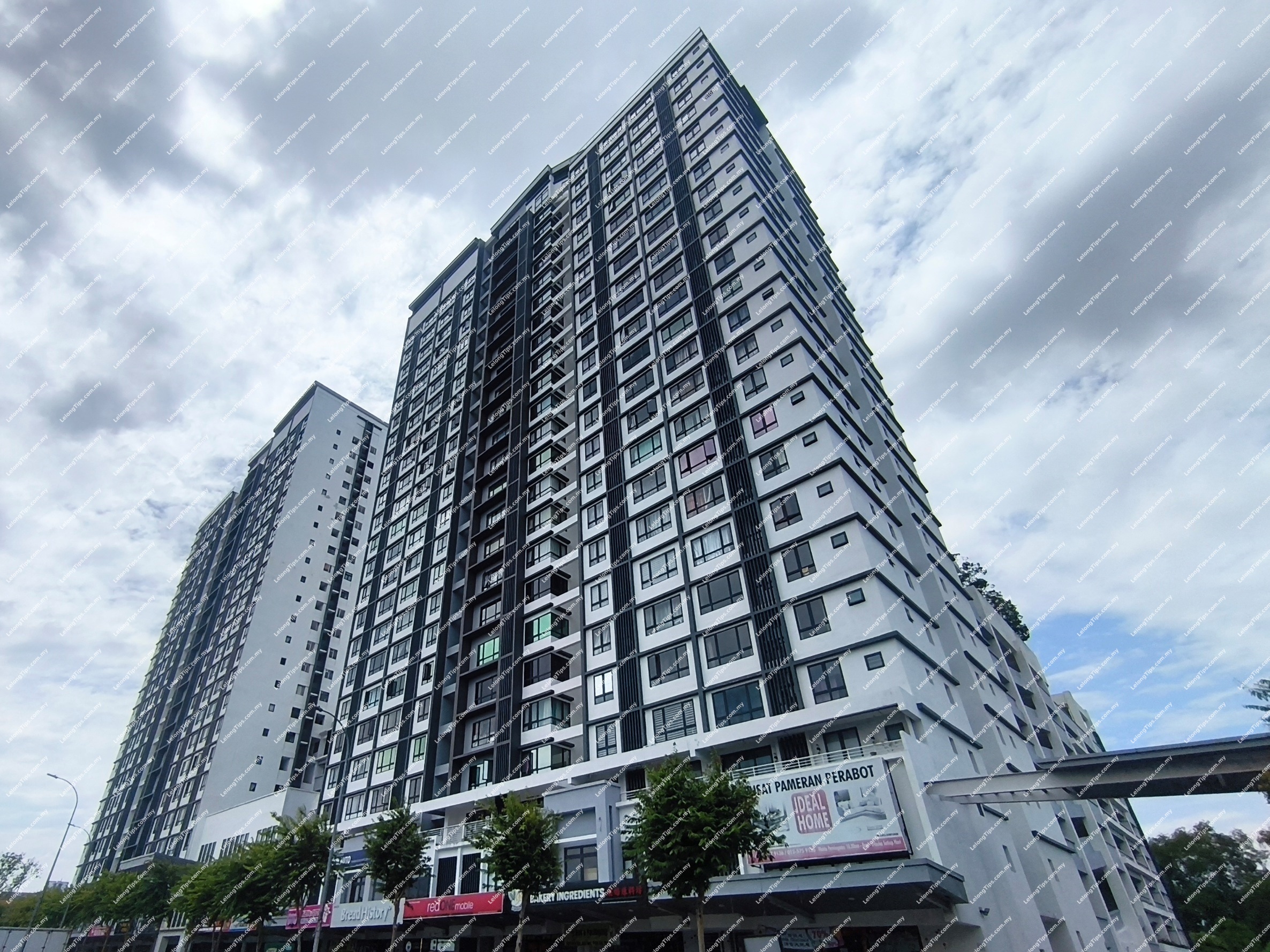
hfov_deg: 98.2
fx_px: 550
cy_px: 476
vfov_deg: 81.7
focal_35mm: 15
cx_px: 635
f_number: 2.2
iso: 50
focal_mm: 1.65
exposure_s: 1/7843
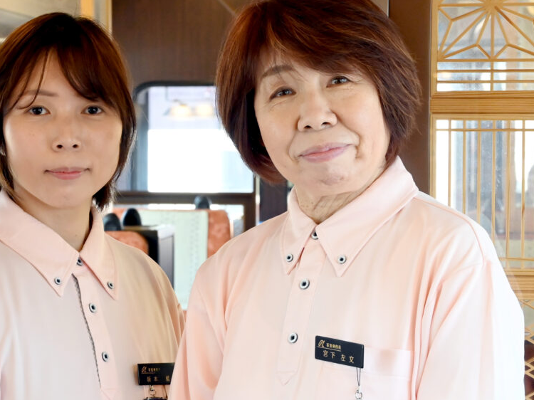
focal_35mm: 134
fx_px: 2066
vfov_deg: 11.1
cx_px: 36
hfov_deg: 14.5
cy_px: 232
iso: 2500
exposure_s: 1/100
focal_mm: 68
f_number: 10
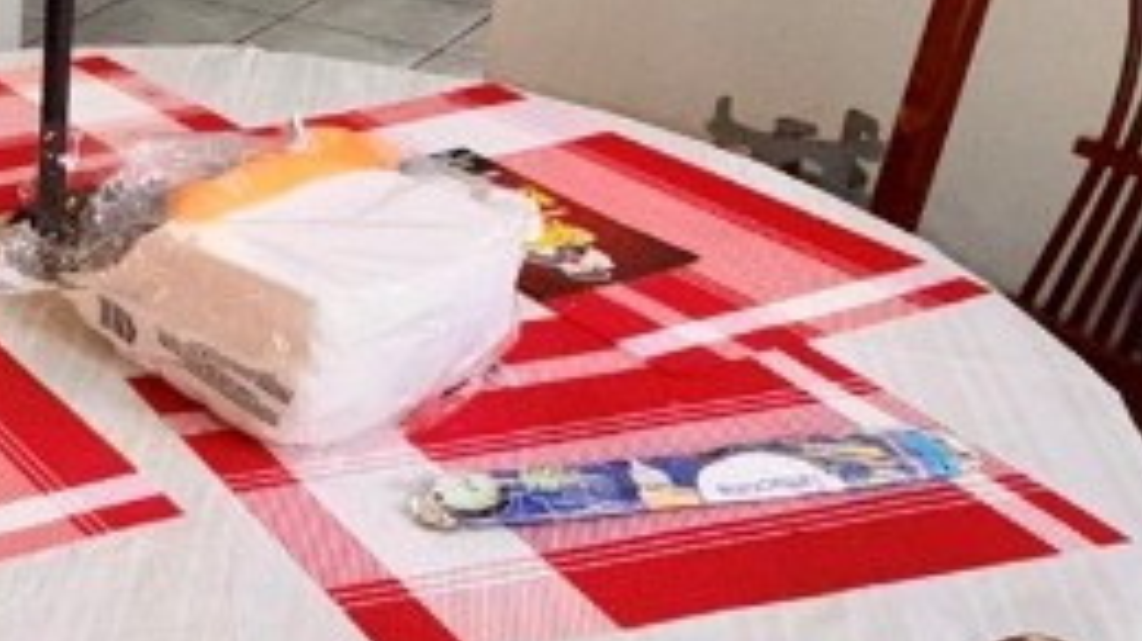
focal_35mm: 60
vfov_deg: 19.5
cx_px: -373
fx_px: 1816
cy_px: 26
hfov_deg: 28.2
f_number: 2.2
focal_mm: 2.22
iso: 50
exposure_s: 1/122
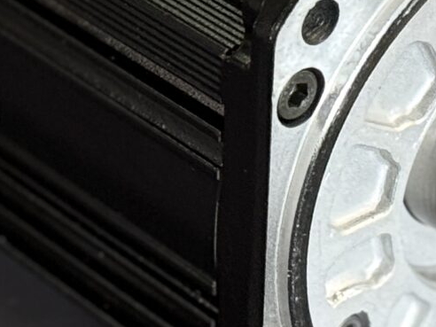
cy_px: -47
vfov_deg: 5.9
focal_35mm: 250
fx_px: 3149
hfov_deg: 7.9
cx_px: 12
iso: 250
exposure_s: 1/33
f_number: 1.78
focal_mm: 6.76
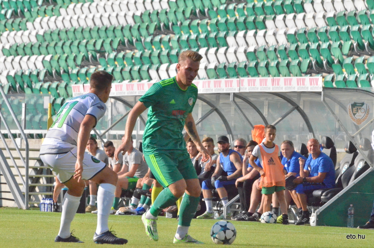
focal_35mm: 450
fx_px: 4666
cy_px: 124
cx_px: 187
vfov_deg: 3.0
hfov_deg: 4.6
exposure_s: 1/8000
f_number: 13
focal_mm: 300
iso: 6400
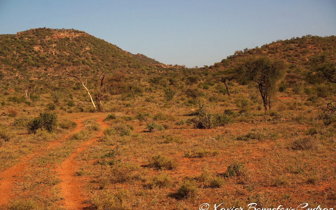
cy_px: 106
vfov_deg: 17.3
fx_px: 692
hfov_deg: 27.3
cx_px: 168
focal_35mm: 76
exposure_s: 1/500
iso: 100
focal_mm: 49
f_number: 10
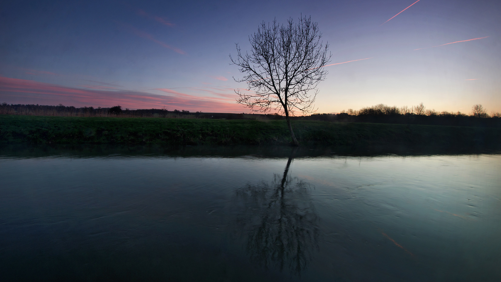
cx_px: 255
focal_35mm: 16
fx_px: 213
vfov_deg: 66.8
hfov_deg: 99.4
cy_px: 123
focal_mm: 10
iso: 100
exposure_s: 1/3
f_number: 13
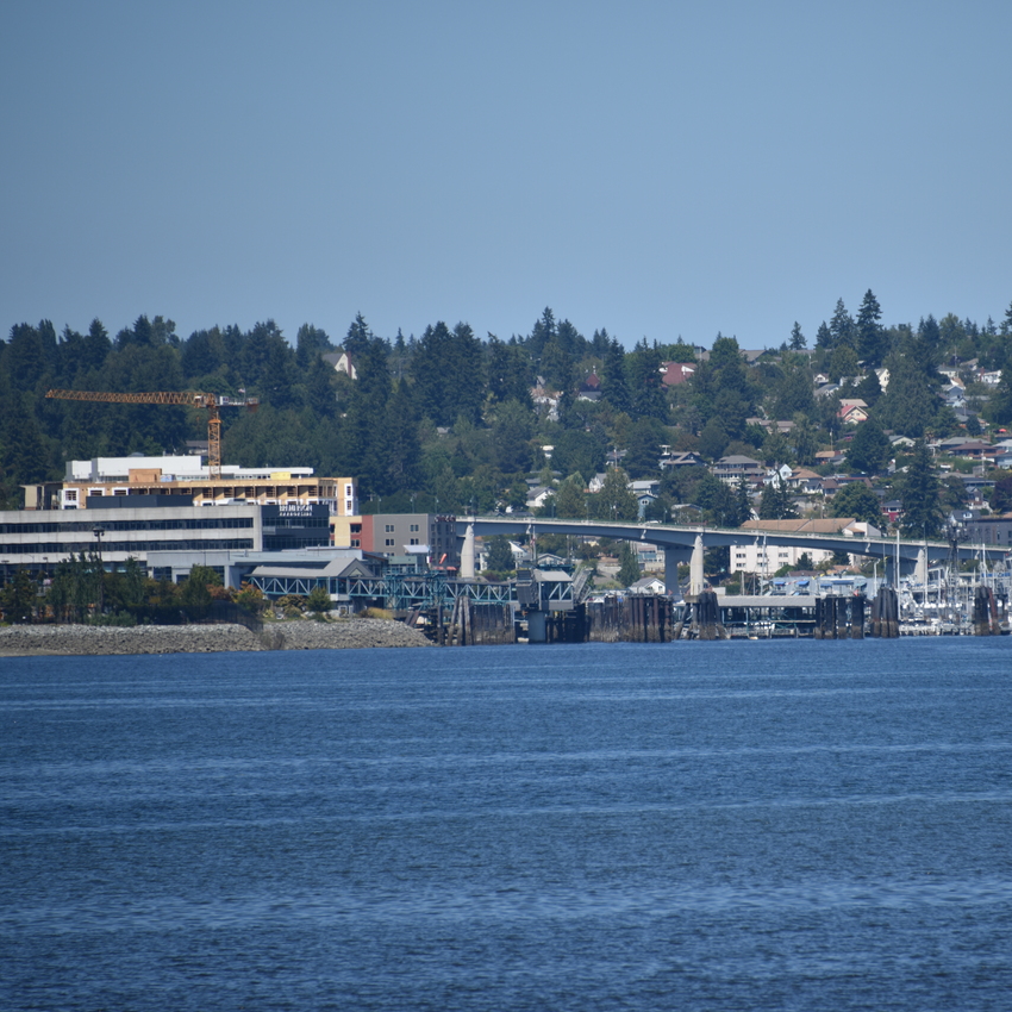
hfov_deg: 4.6
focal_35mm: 384
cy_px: 507
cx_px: 723
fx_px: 12701
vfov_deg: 4.6
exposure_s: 1/640
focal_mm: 300
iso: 100
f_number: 6.3
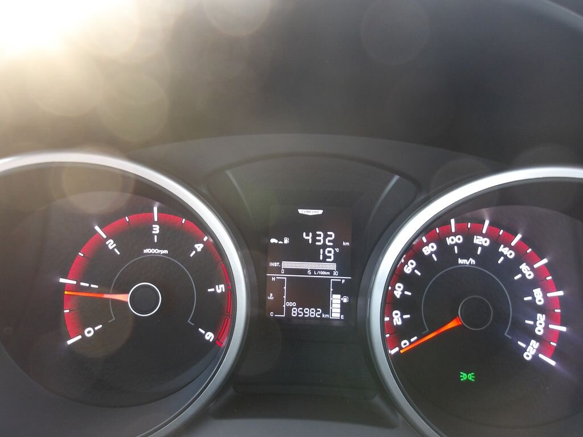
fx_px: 455
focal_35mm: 27
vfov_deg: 51.4
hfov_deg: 65.3
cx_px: 292
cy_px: 218
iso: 200
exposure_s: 1/21
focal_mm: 4.9
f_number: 3
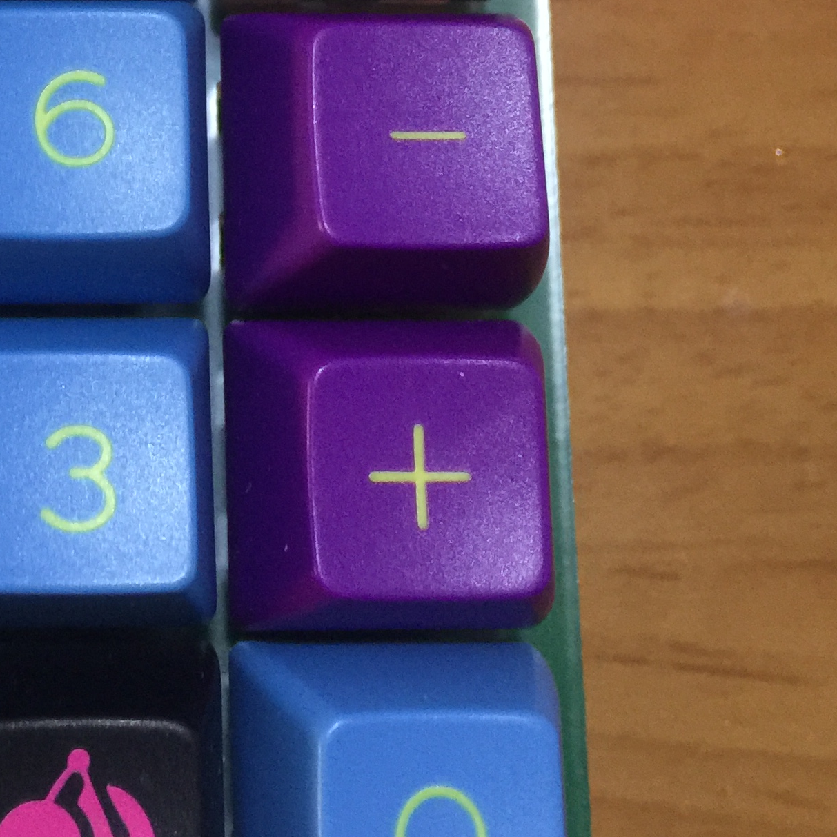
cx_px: 3
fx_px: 1888
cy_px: 131
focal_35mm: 69
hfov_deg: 23.9
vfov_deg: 24.5
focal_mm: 4.15
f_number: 2.2
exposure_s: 1/15
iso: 125
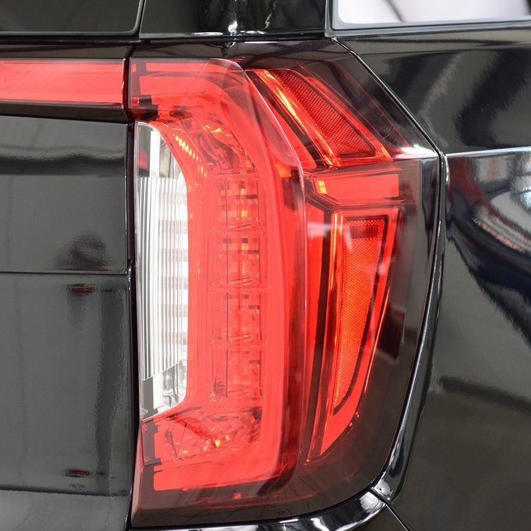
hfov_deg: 12.9
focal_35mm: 135
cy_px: 265
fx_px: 2343
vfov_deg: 12.9
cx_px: 219
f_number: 4
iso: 1600
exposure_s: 1/30
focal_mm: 70
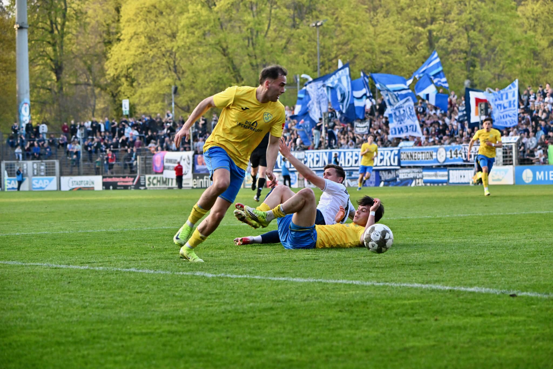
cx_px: 276
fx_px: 1843
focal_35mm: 120
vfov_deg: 11.4
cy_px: 184
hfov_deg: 17.1
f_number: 5.6
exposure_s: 1/1600
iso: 2500
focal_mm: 120
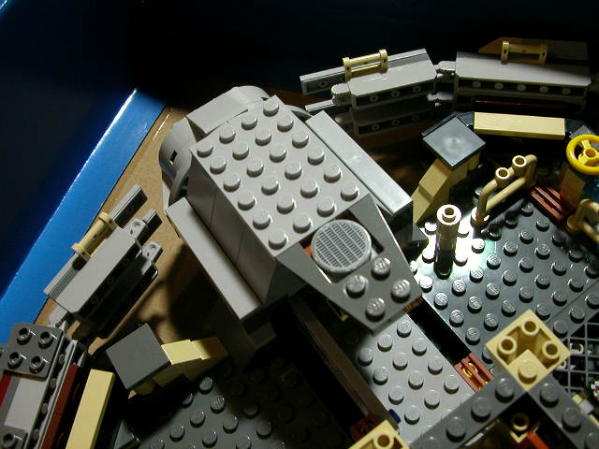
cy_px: 224
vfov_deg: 38.7
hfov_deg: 50.1
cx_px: 300
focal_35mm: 37
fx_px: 640
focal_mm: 5.6
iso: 270
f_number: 2.7
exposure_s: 1/21.7
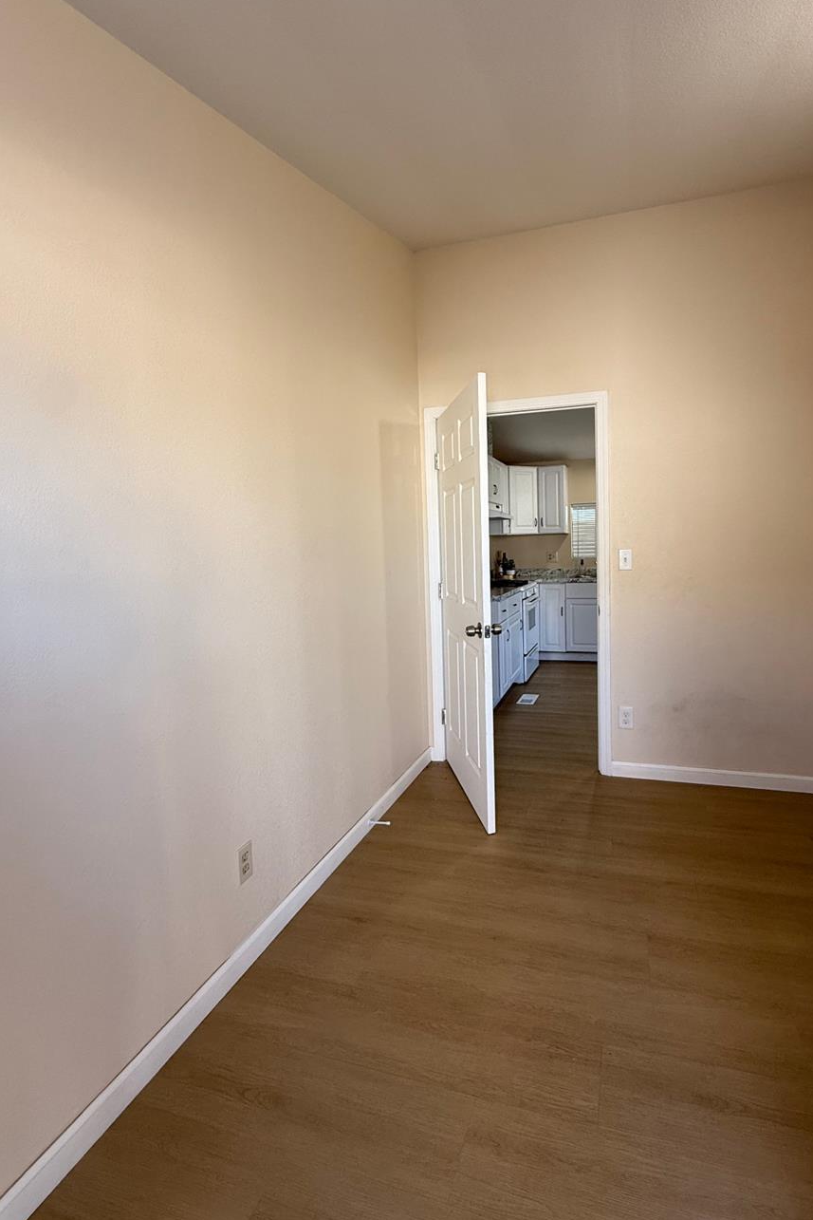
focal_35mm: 17
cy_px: 584
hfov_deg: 70.2
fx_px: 576
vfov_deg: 93.2
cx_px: 457
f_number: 2.2
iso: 125
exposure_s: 1/99
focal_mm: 2.22
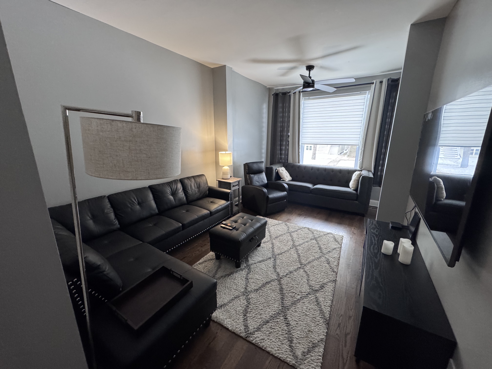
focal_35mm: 14
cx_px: 246
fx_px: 199
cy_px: 184
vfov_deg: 85.7
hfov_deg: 102.1
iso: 320
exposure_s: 1/60
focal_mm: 2.22
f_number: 2.2
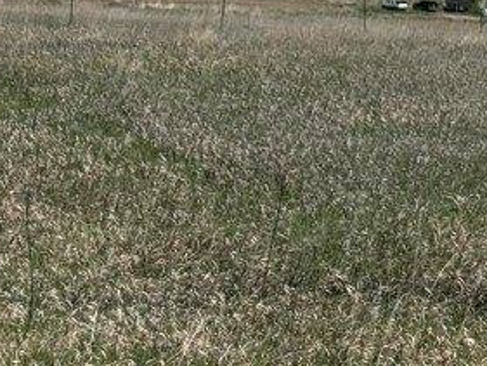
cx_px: 29
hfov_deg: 11.2
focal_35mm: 175
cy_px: -104
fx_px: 2463
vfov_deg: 8.4
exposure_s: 1/7143
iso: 64
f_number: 1.78
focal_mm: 6.76
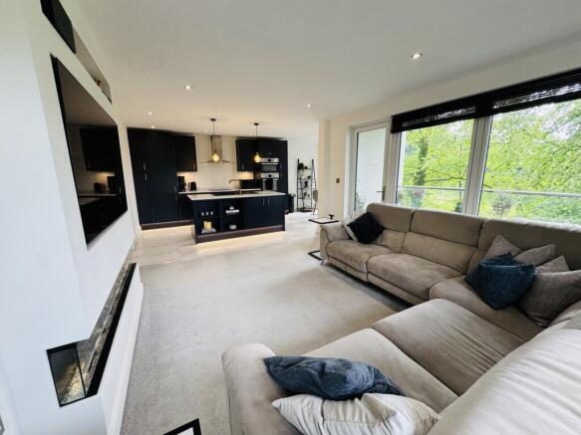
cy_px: 218
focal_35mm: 14
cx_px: 290
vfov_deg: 85.7
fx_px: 235
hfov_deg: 102.1
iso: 100
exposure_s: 1/99
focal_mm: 2.22
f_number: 2.2
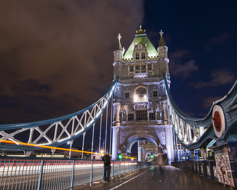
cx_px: 125
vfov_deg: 55.7
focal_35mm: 26
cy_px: 95
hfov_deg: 66.9
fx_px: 179
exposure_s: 15
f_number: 9
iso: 100
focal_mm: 15
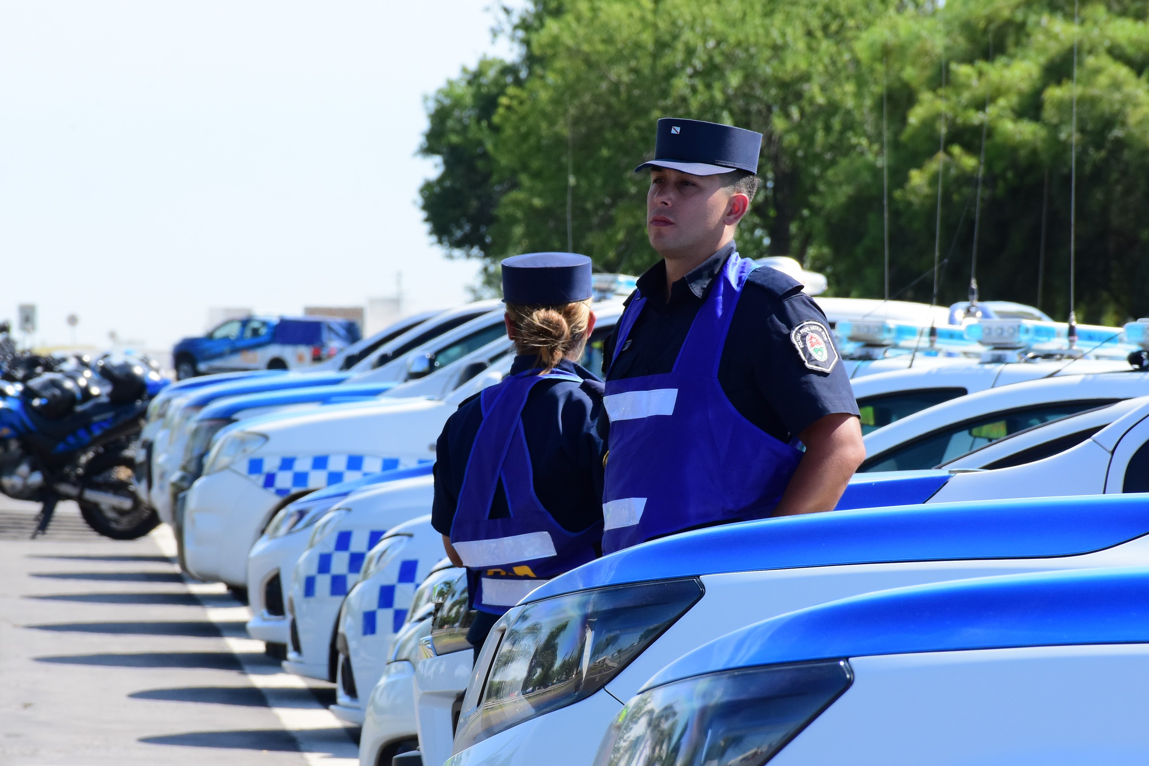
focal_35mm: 158
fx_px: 5027
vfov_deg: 8.7
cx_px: 574
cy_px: 383
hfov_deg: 13.0
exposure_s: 1/800
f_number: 10
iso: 640
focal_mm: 105
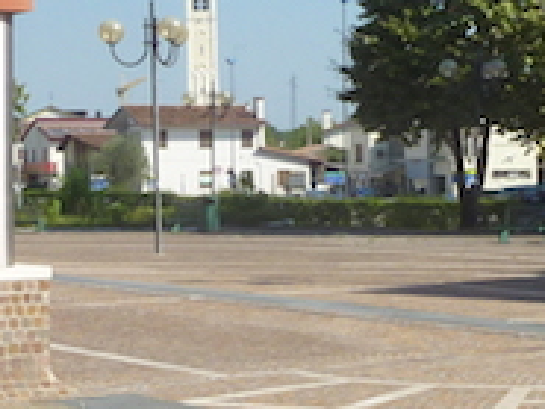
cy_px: 144
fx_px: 1701
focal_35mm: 108
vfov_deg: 13.7
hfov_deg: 17.9
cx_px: 495
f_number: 5
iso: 100
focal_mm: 4.1
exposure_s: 1/400
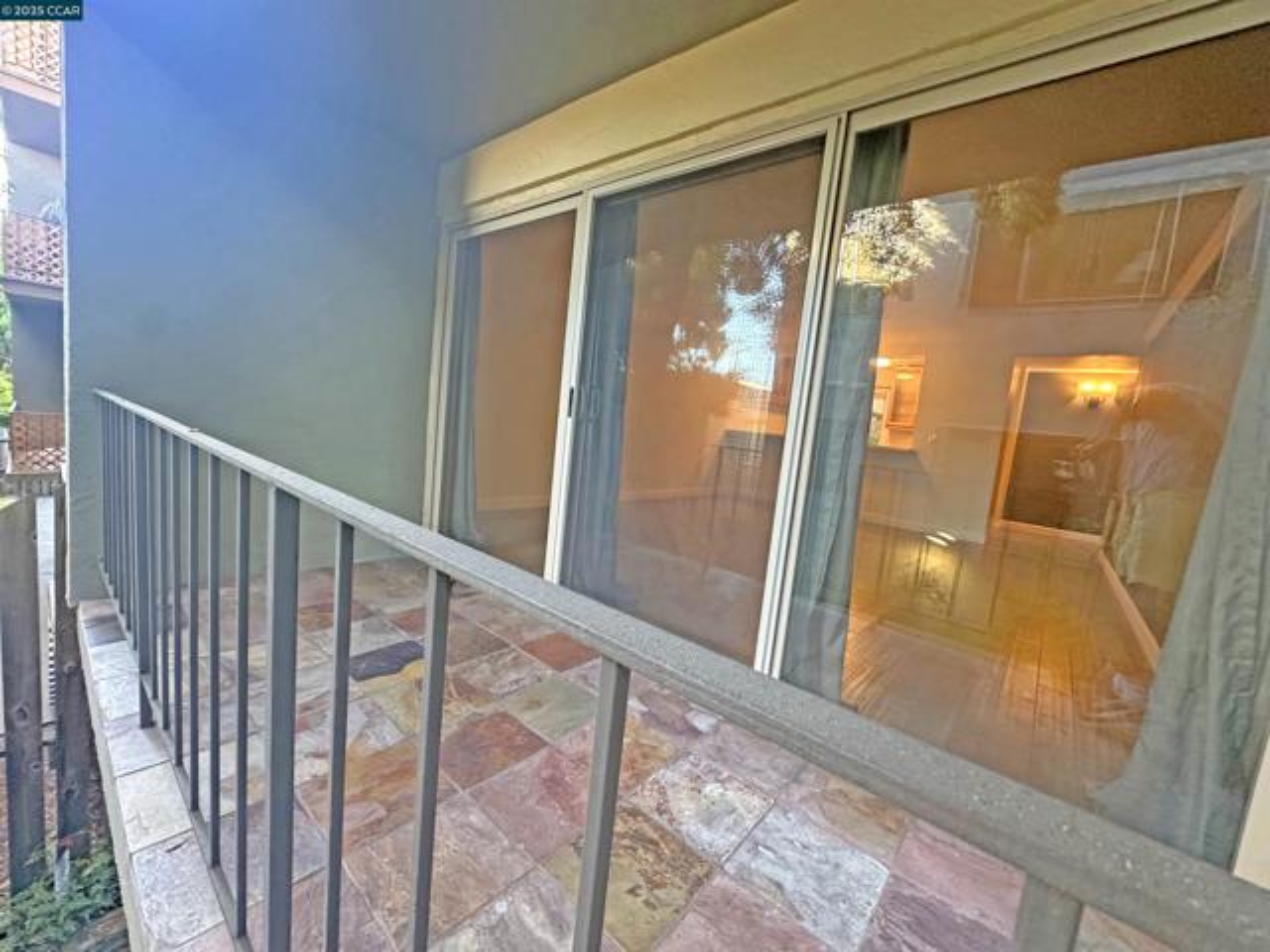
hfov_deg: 102.1
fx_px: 514
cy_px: 476
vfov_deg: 85.7
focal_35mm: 14
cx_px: 635
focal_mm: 2.22
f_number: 2.2
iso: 320
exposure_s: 1/60
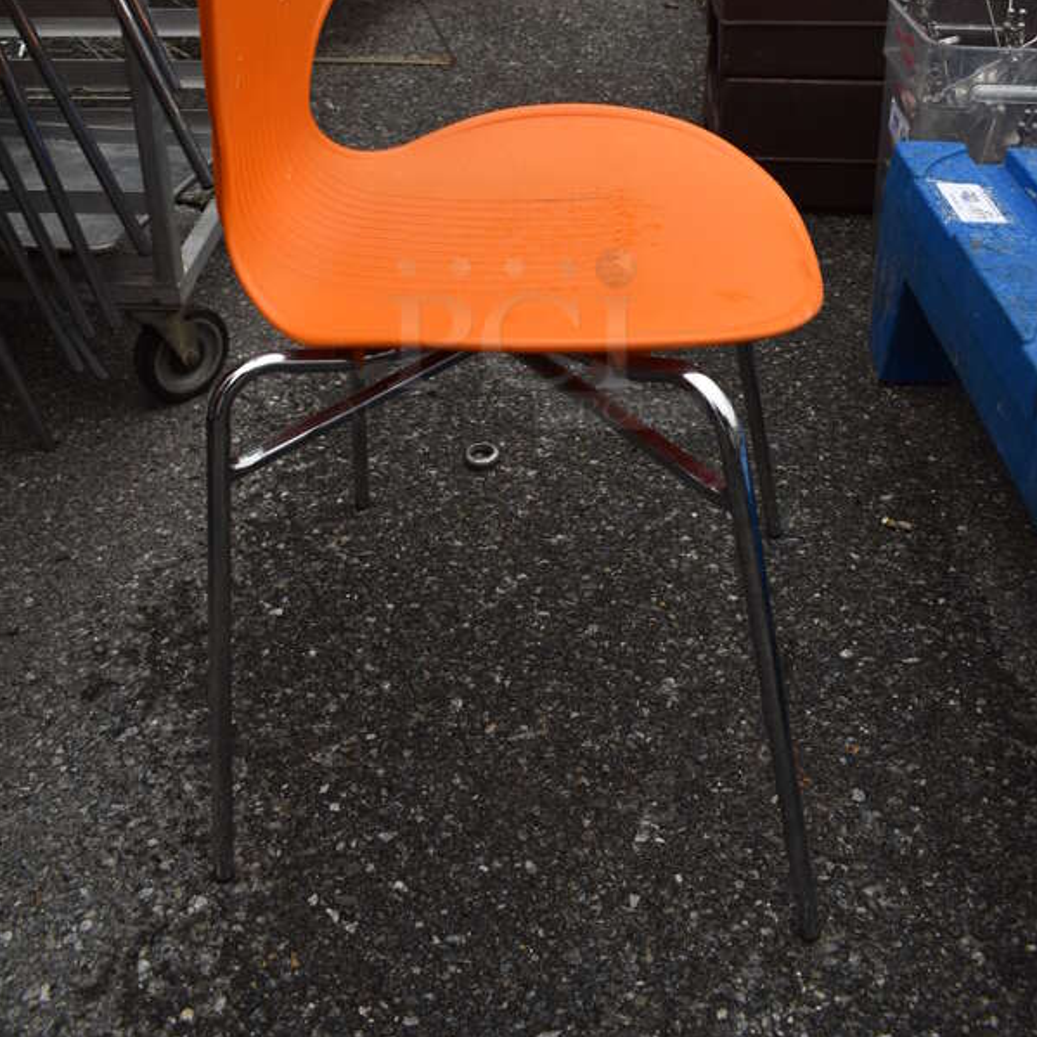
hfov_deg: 47.2
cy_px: 338
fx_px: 1186
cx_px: 514
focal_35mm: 35
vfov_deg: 46.4
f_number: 6.3
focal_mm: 18
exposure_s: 1/160
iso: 200
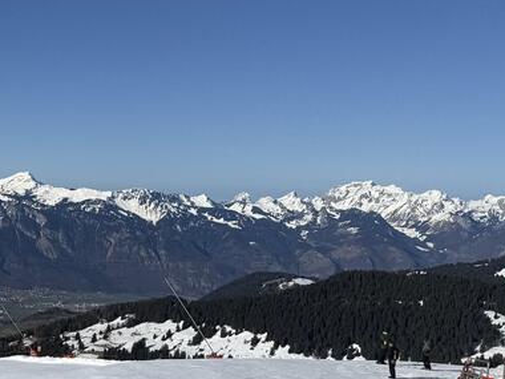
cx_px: -134
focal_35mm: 65
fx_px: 948
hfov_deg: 25.9
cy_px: 182
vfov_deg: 22.6
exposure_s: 1/10309
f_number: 1.78
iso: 80
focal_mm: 6.76
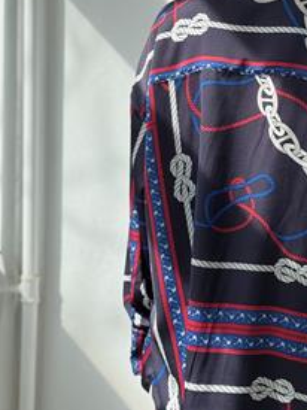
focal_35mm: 93
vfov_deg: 20.9
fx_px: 1101
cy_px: 90
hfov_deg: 15.6
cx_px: 295
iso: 64
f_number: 1.78
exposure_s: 1/2252
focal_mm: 6.76
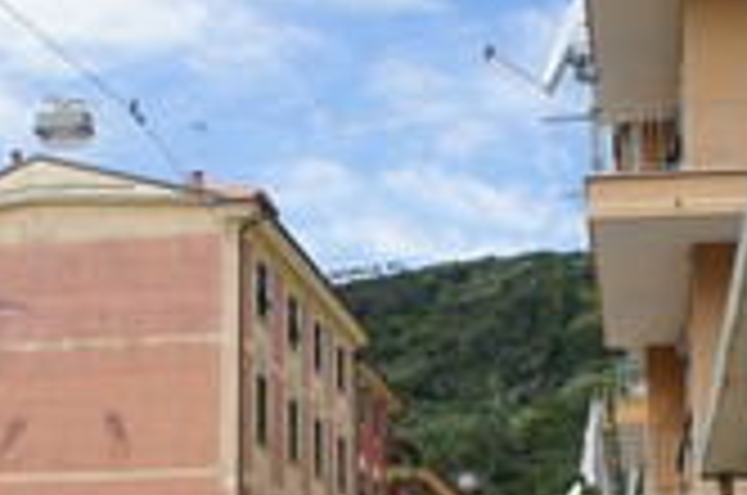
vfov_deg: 17.7
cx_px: 270
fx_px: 1553
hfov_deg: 26.9
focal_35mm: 75
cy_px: 500
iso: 250
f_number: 11
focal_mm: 18
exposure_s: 1/250
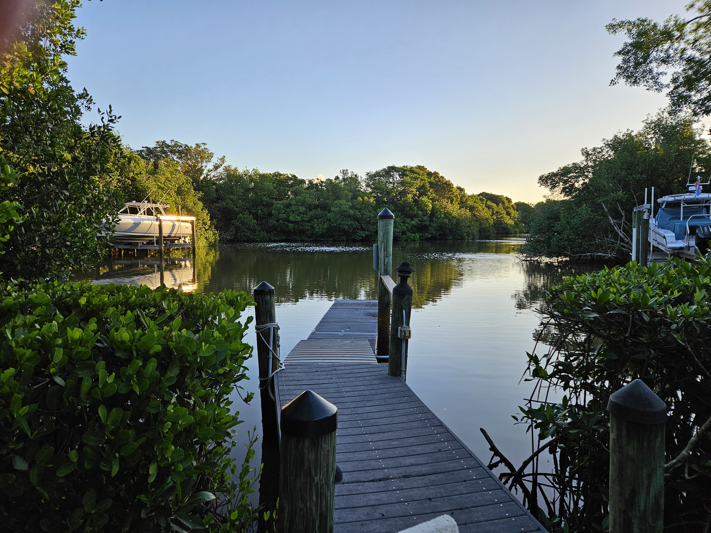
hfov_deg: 73.9
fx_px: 472
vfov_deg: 58.9
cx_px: 356
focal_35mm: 23
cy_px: 266
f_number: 1.8
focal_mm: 5.4
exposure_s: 1/503
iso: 32
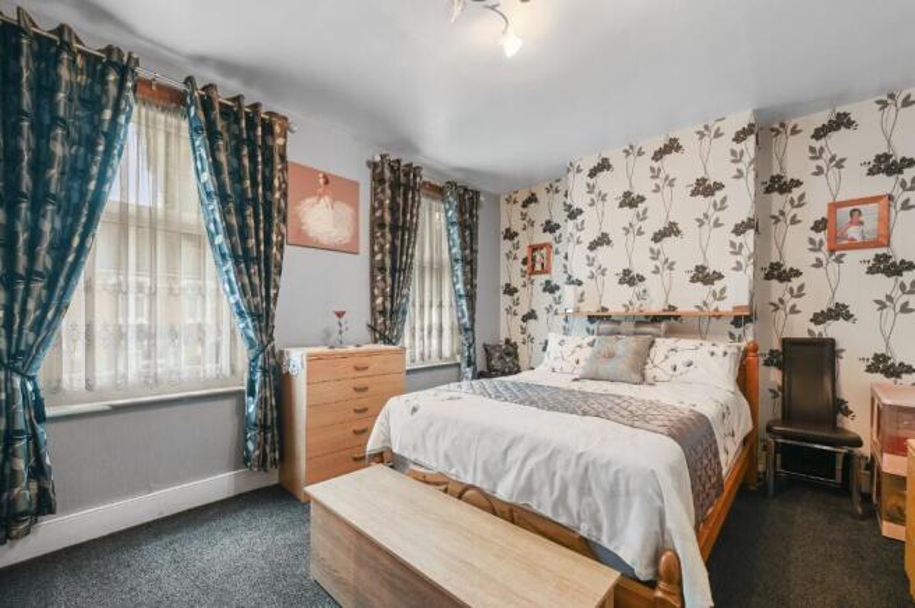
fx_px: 355
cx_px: 458
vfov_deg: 81.1
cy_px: 304
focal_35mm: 14
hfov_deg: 104.3
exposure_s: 2.5
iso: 400
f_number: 8
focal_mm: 14
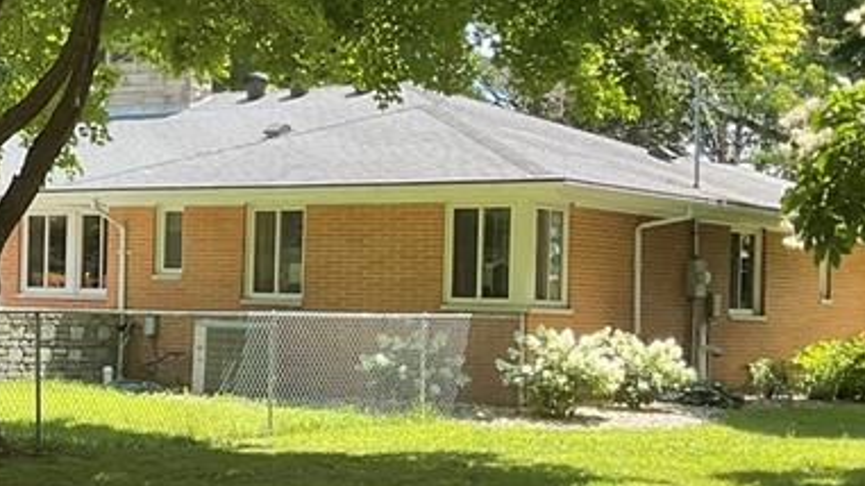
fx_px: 1949
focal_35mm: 85
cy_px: 273
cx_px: -73
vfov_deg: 14.2
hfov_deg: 23.6
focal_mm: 3
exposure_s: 1/302
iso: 16
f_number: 1.8
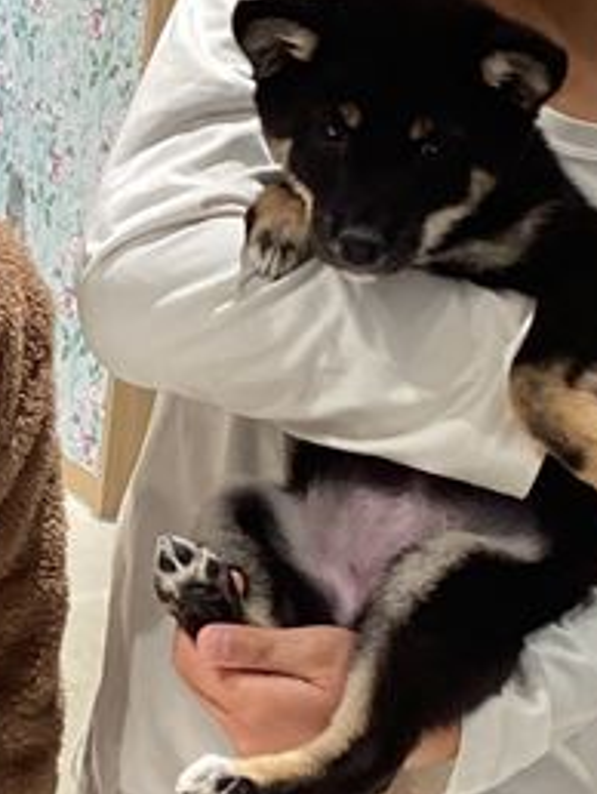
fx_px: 2204
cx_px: 138
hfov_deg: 15.3
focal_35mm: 96
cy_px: 529
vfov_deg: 20.4
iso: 125
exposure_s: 1/60
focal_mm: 3.3
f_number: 2.4
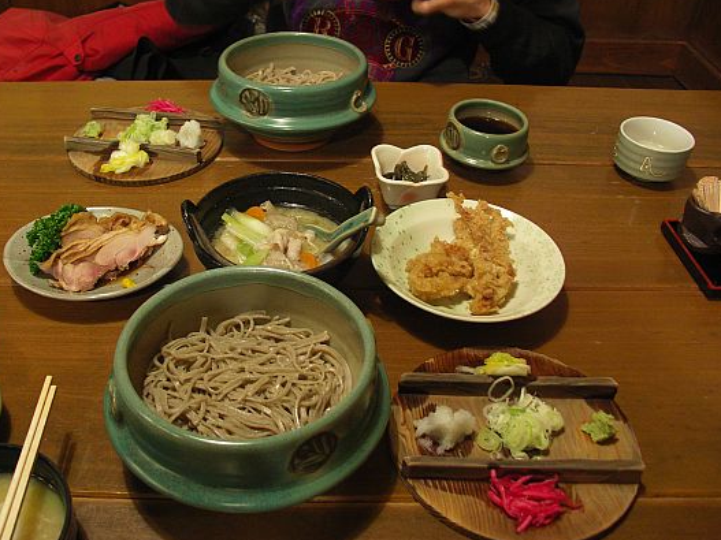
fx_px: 708
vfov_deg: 41.7
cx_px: 291
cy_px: 243
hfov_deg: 53.6
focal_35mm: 34
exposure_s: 1/4
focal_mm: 7.2
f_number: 2.8
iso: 200
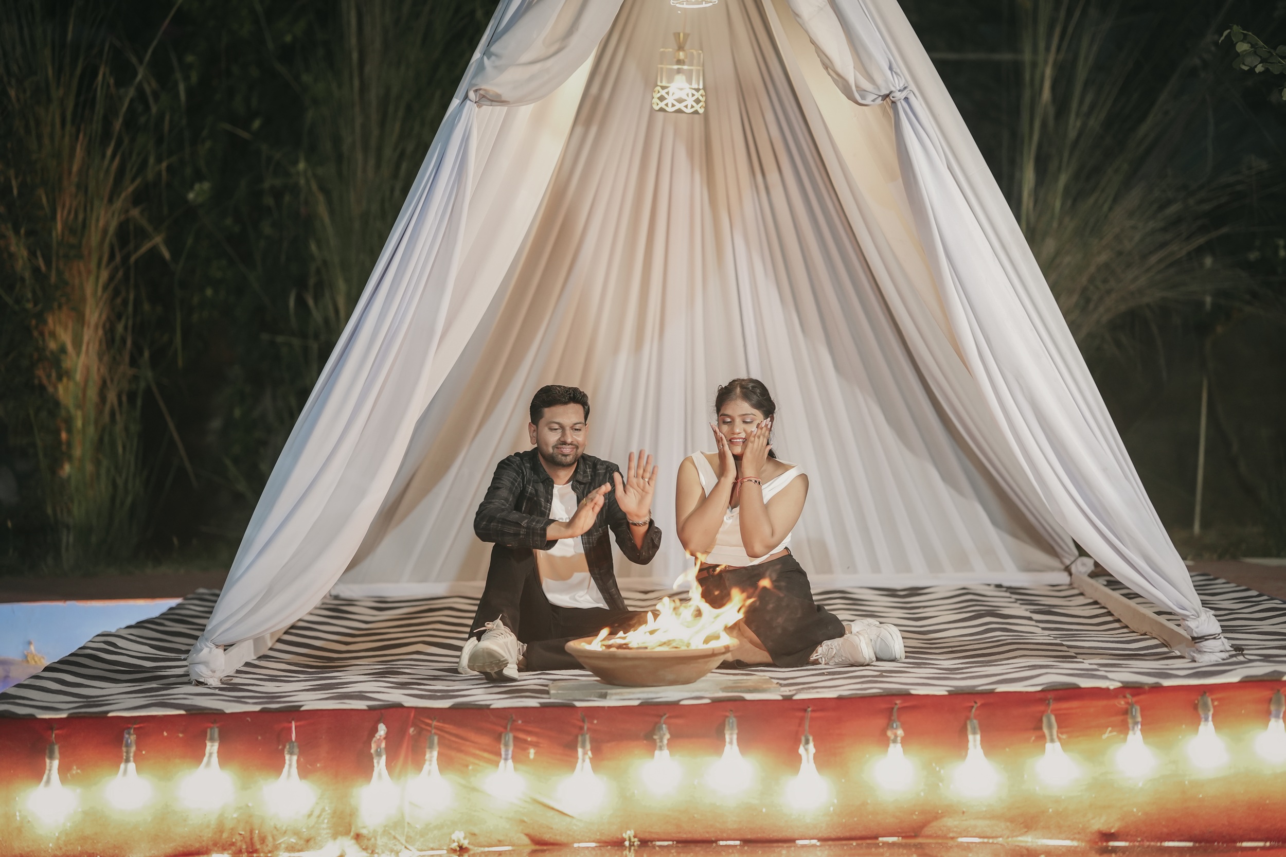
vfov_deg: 16.1
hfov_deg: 23.9
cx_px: 643
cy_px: 428
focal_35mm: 85
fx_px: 3036
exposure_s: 1/125
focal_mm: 85
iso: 1600
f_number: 1.6
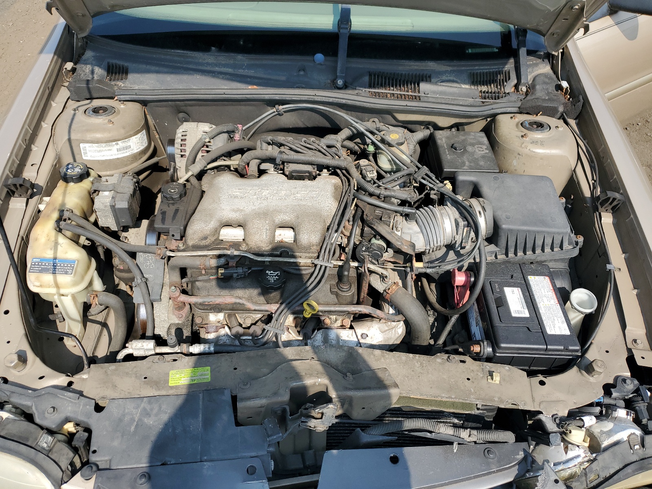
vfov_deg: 53.1
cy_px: 244
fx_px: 490
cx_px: 326
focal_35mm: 26
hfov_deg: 67.3
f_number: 1.5
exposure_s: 1/2000
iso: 50
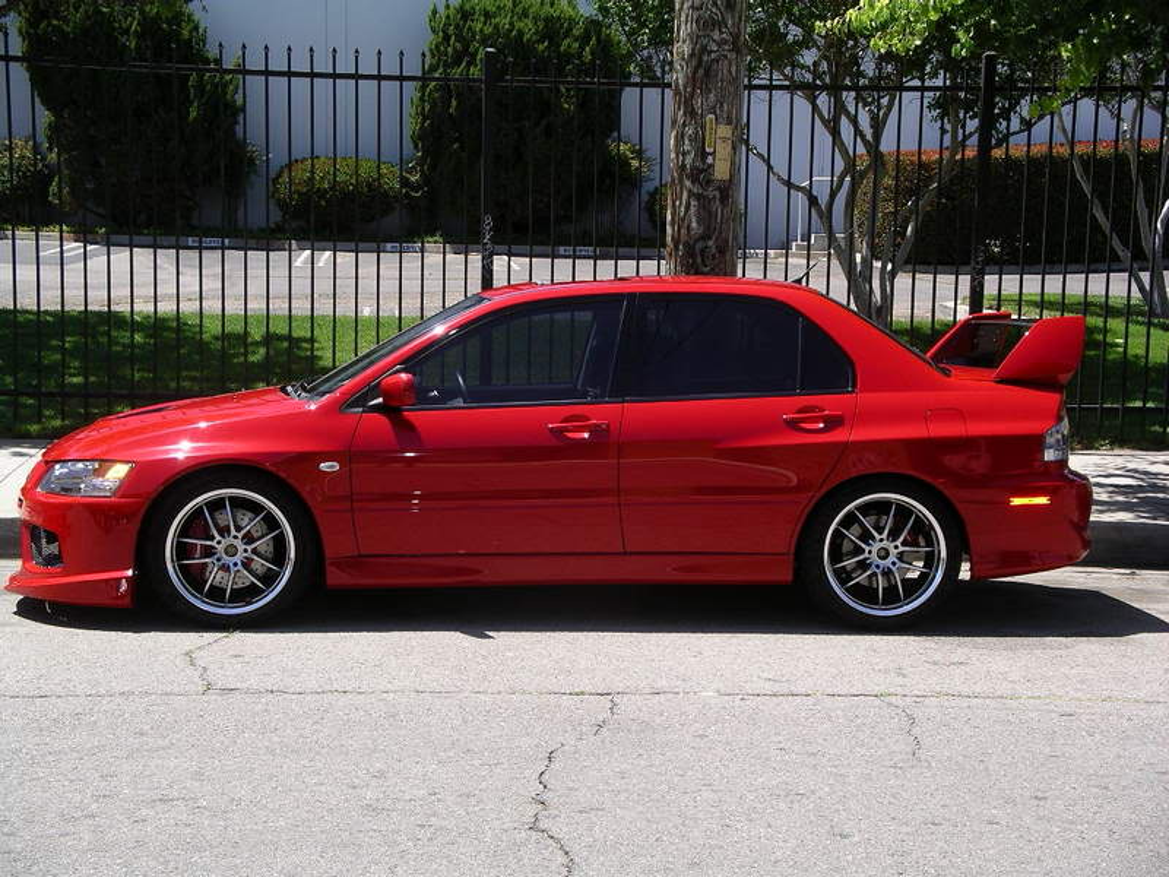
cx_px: 584
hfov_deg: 27.0
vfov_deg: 20.4
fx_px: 2431
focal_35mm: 72
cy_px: 438
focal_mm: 14.9
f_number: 4.5
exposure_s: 1/440
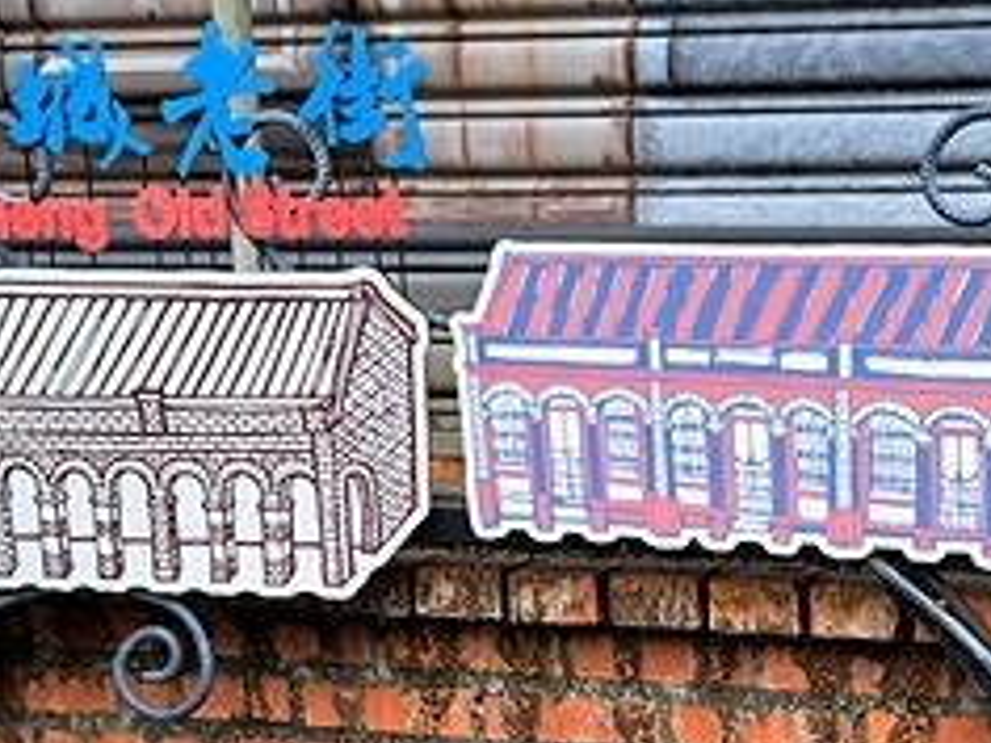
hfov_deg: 28.6
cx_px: 903
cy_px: 693
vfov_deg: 22.0
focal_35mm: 65
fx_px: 1861
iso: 50
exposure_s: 1/388
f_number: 1.8
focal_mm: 5.23
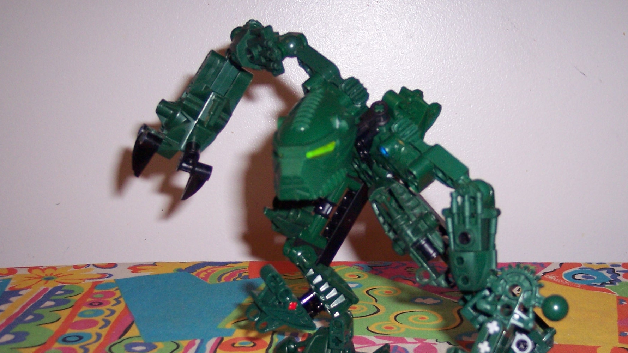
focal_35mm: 55
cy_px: 220
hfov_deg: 37.8
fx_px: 916
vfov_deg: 21.8
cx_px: 364
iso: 140
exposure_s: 1/60
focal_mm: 8
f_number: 2.8
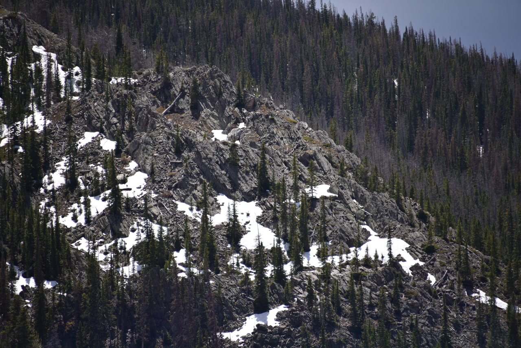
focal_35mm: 300
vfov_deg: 4.6
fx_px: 4342
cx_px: 260
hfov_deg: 6.9
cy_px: 174
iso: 140
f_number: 5.6
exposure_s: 1/640
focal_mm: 300
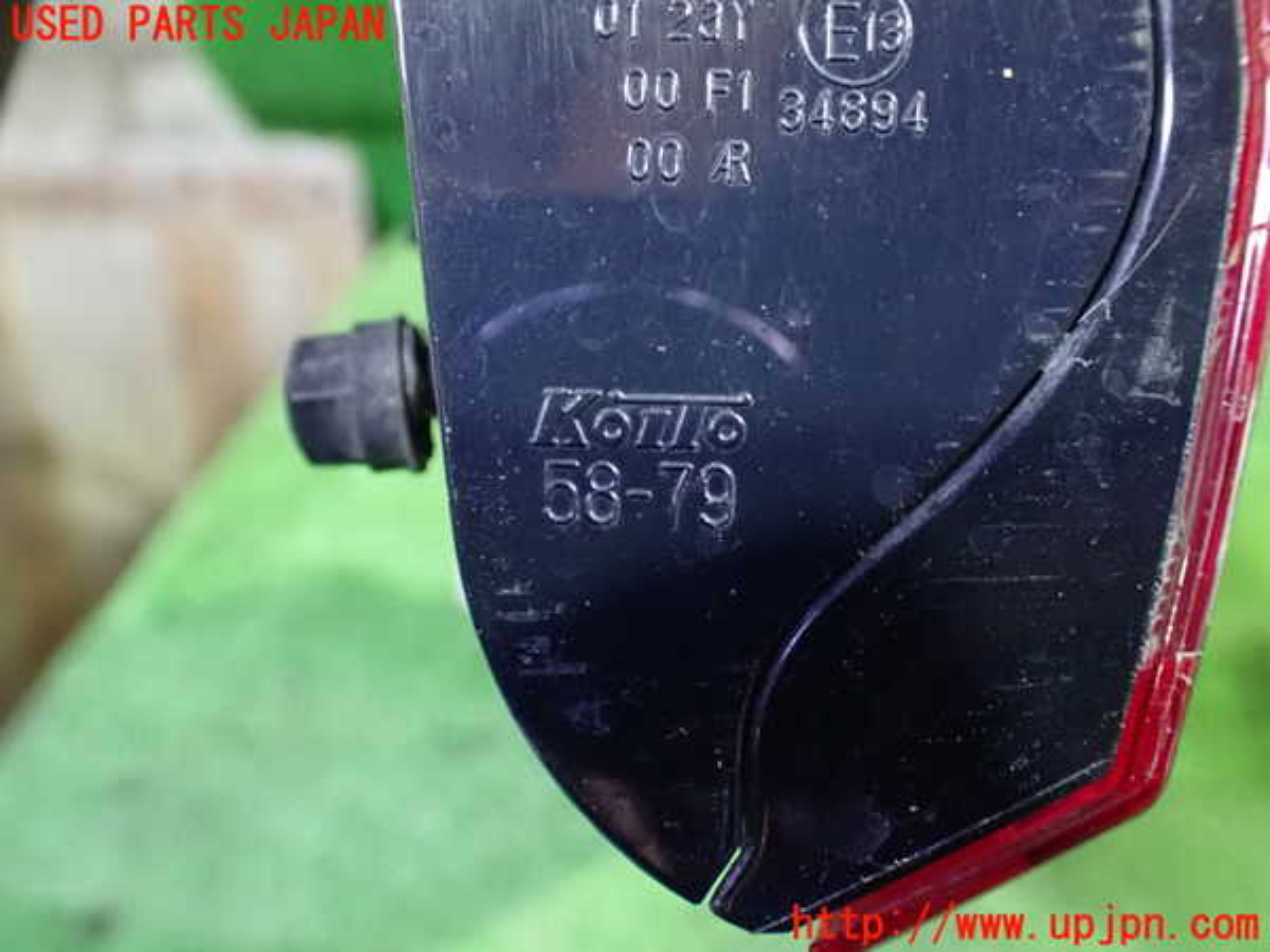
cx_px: 635
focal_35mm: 32
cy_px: 476
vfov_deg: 44.2
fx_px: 1174
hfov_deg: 56.8
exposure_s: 1/30
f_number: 2.4
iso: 1600
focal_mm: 5.79
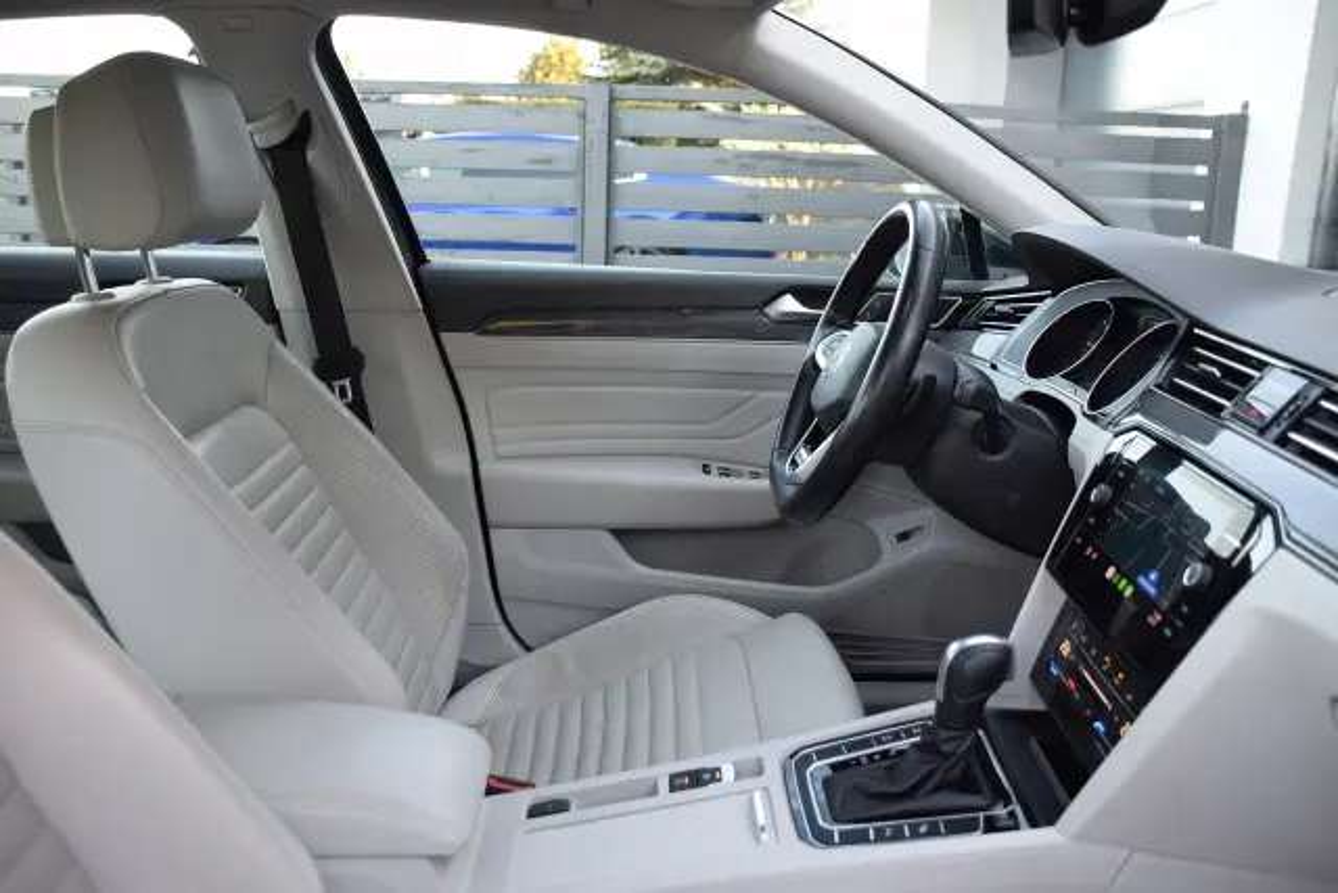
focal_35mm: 32
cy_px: 446
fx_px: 1171
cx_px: 669
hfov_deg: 59.5
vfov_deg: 41.7
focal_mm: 21
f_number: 4
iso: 320
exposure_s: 1/60
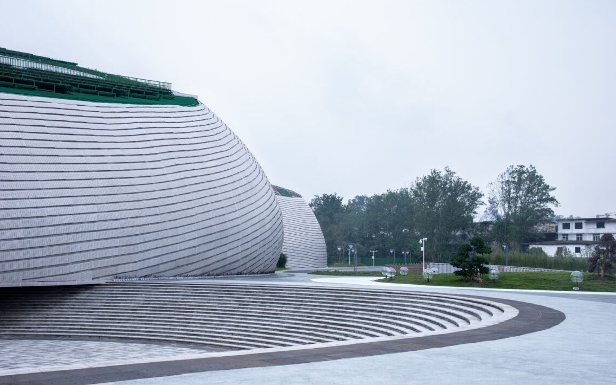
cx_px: 307
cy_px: 204
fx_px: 755
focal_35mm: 45
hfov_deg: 44.4
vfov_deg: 28.6
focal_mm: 44
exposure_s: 1/50
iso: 100
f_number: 8
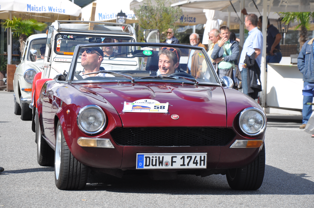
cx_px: 157
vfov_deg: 9.3
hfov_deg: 14.0
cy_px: 104
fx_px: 1281
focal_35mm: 147
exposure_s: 1/320
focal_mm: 98
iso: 200
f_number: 8
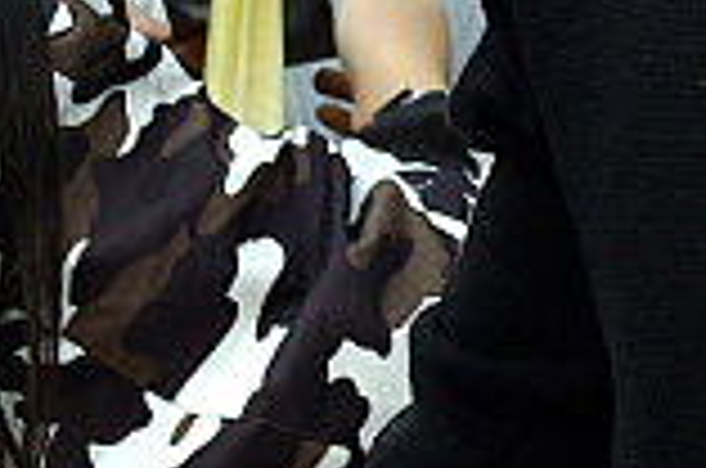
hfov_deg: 7.0
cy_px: -394
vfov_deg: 4.7
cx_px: 1214
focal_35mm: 290
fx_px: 5676
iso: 320
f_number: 4
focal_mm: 38
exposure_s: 1/500
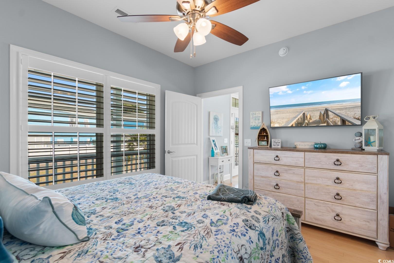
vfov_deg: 73.7
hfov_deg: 96.7
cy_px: 132
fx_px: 175
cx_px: 197
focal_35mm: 16
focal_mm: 11
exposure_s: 1/3
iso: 100
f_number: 5.6
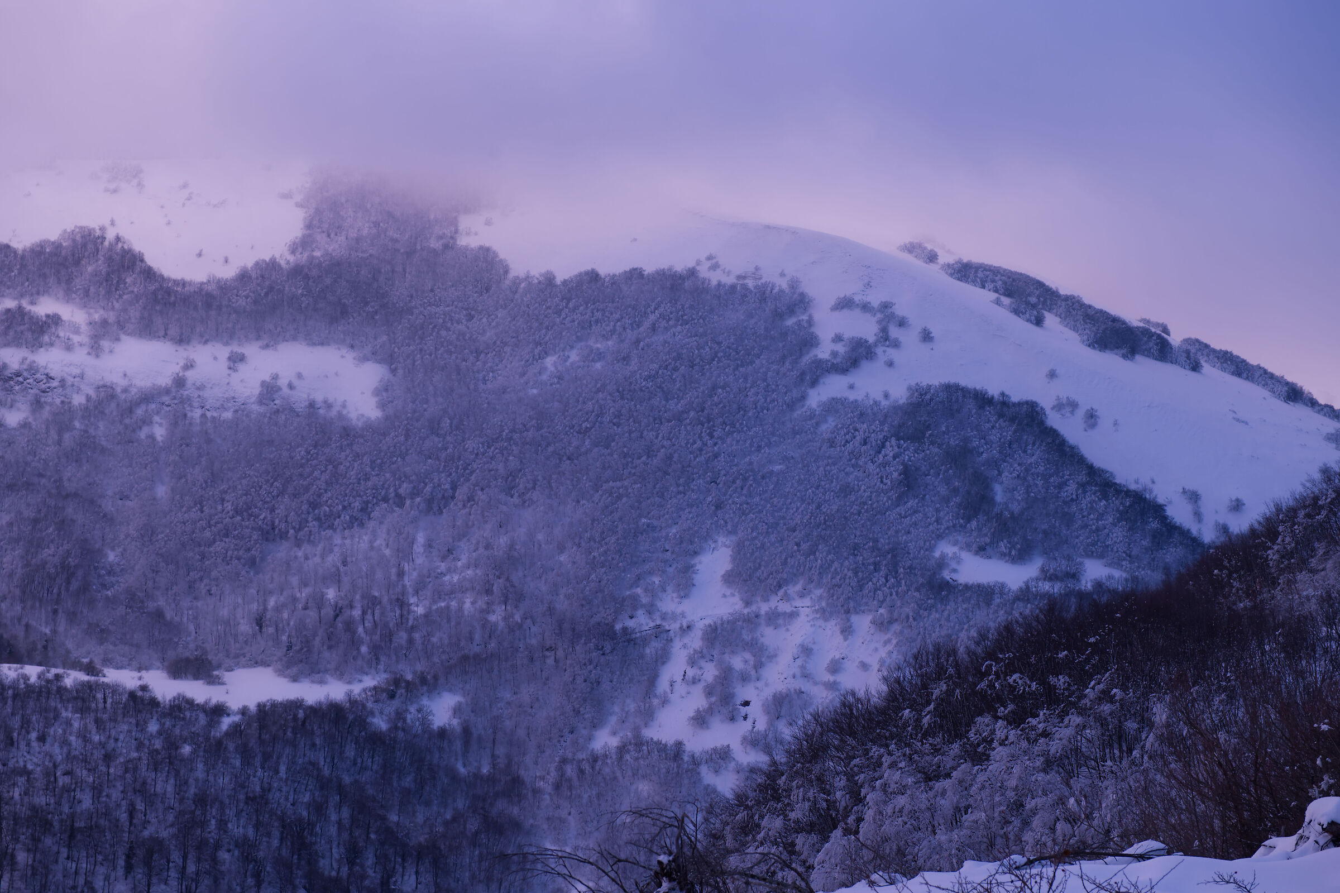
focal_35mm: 70
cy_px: 446
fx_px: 2605
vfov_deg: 19.4
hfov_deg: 28.8
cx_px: 670
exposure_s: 1/320
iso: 320
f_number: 7.1
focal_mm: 70
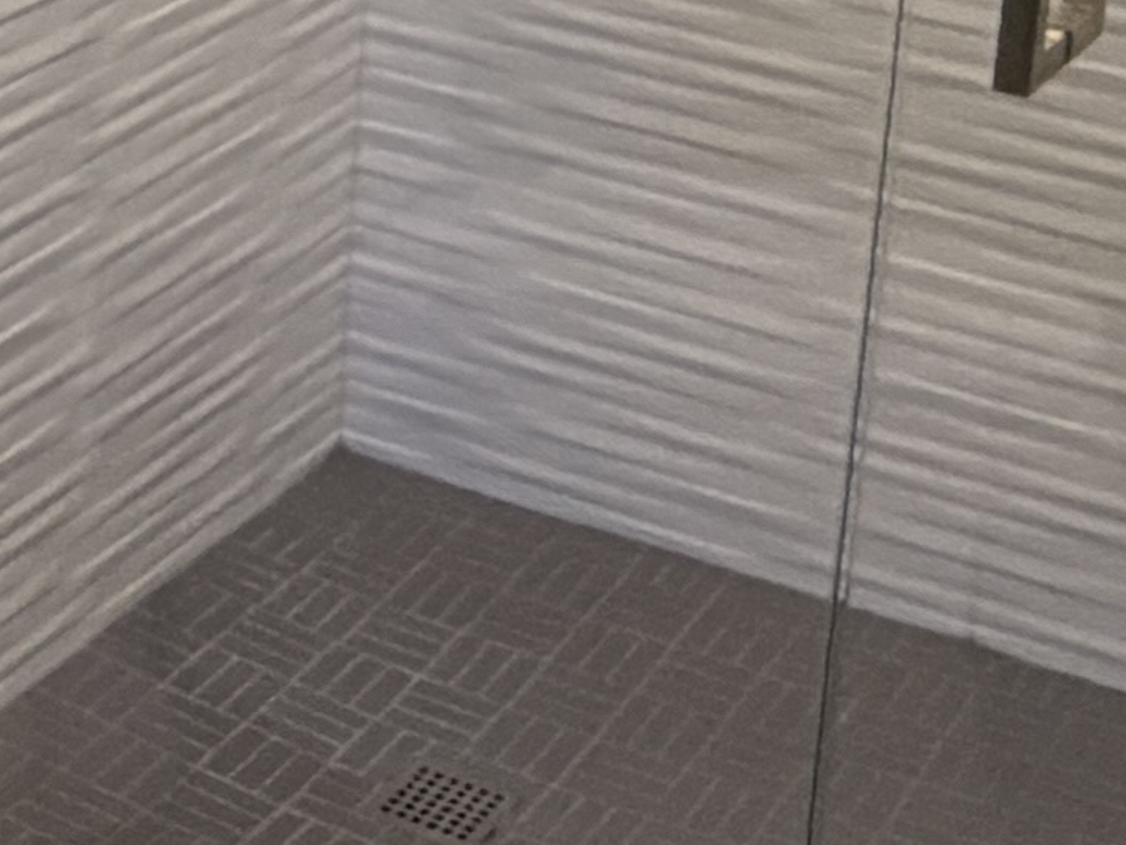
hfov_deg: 18.2
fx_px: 3449
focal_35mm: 106
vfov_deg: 13.5
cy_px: -246
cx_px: 57
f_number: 2.2
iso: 200
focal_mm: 2.22
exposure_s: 1/120
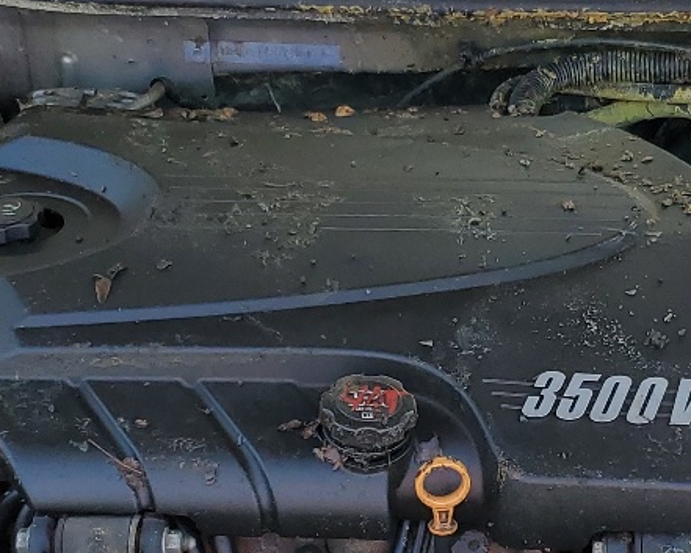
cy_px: 392
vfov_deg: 16.7
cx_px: 500
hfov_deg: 20.7
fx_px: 1882
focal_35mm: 92
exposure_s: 1/476
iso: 50
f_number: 1.5
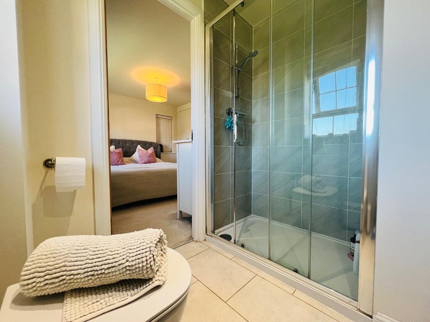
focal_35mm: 13
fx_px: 161
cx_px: 215
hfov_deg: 106.2
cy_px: 161
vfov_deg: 89.9
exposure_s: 1/100
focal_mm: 1.57
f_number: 1.8
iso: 200
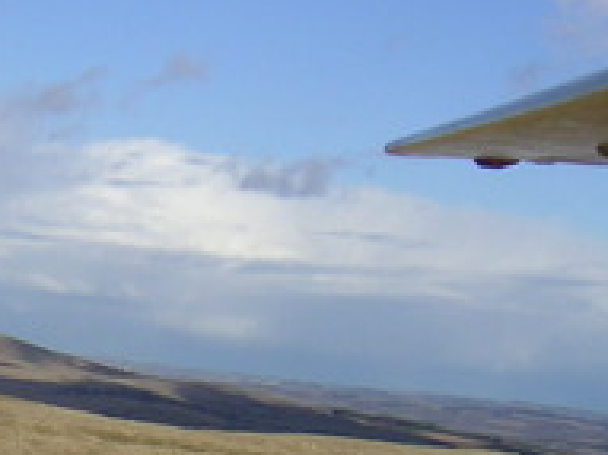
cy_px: 480
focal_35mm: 133
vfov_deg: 11.0
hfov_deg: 14.2
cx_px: -180
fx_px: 2335
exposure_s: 1/180
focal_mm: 6
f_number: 6.7
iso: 50
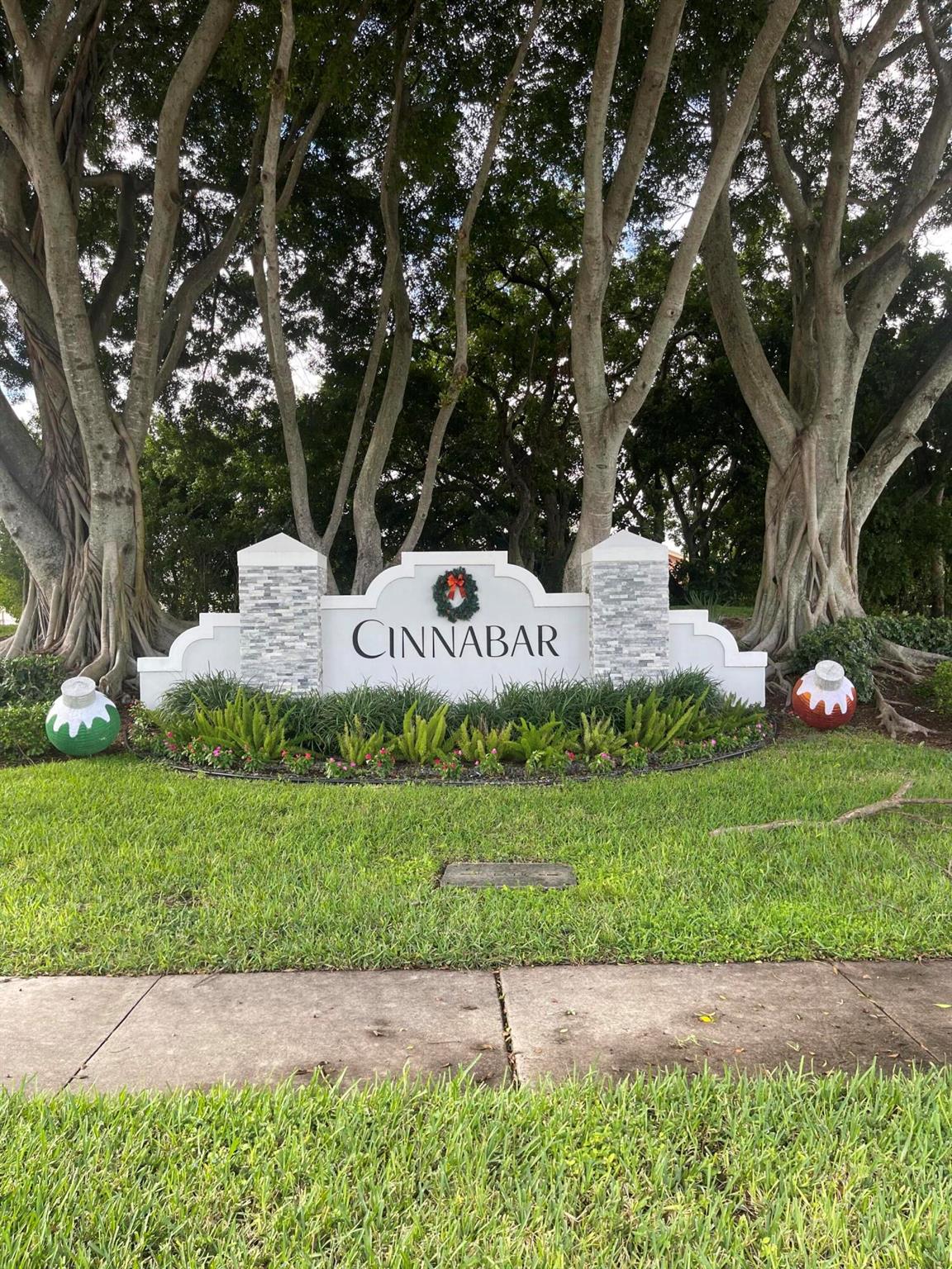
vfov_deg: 69.4
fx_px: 917
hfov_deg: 54.9
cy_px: 634
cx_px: 476
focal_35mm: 25
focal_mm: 5.1
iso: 32
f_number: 1.6
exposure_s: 1/480
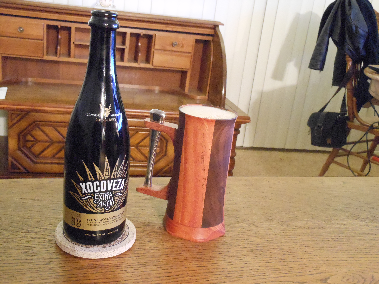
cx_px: 190
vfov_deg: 36.8
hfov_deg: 47.9
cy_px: 142
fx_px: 427
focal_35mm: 39
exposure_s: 1
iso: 1000
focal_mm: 6.9
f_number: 4.3
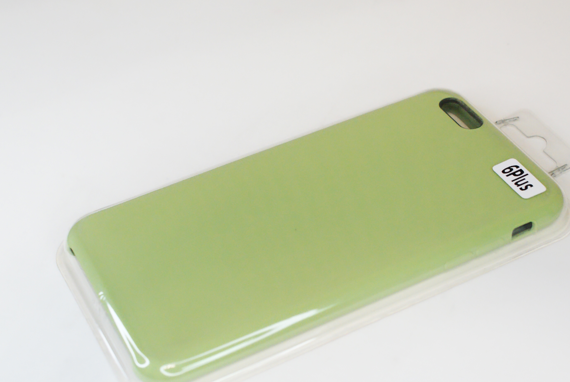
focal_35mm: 74
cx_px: 327
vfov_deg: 18.5
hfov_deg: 27.4
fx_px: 1168
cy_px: 235
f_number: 5.6
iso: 1600
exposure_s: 1/160
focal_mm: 35
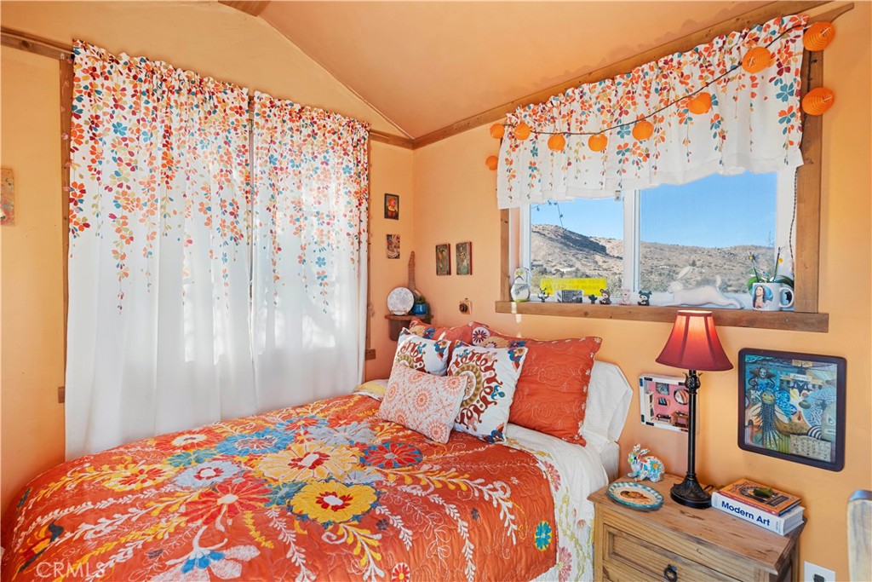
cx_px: 436
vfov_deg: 66.0
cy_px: 291
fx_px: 448
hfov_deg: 88.4
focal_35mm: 18
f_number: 7.1
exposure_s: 1/4
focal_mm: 18.5
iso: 400
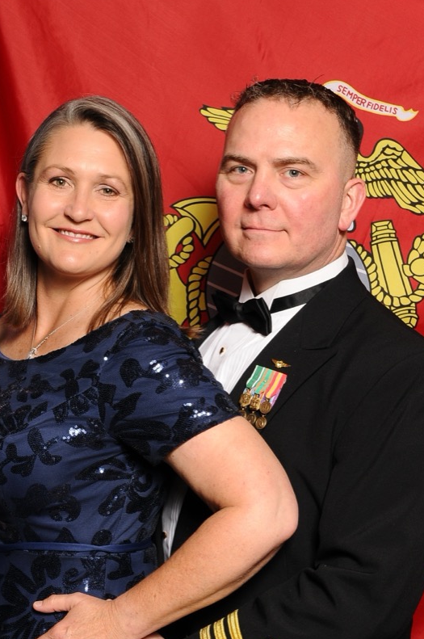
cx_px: 202
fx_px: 1612
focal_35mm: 91
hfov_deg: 15.0
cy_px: 422
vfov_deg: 22.3
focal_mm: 40
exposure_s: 1/125
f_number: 9
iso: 200
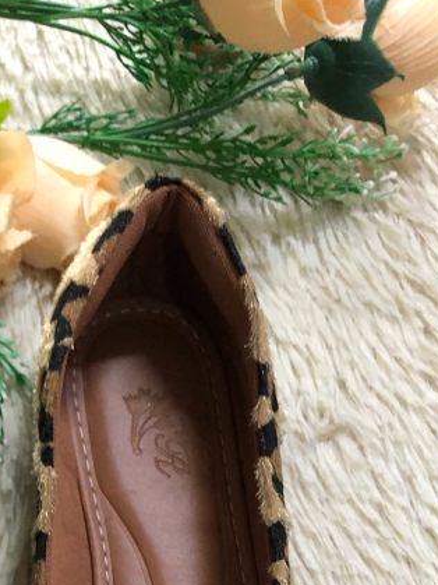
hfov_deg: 21.6
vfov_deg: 27.3
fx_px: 1097
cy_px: 645
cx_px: -17
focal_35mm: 65
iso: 100
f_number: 1.8
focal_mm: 3.99
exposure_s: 1/6
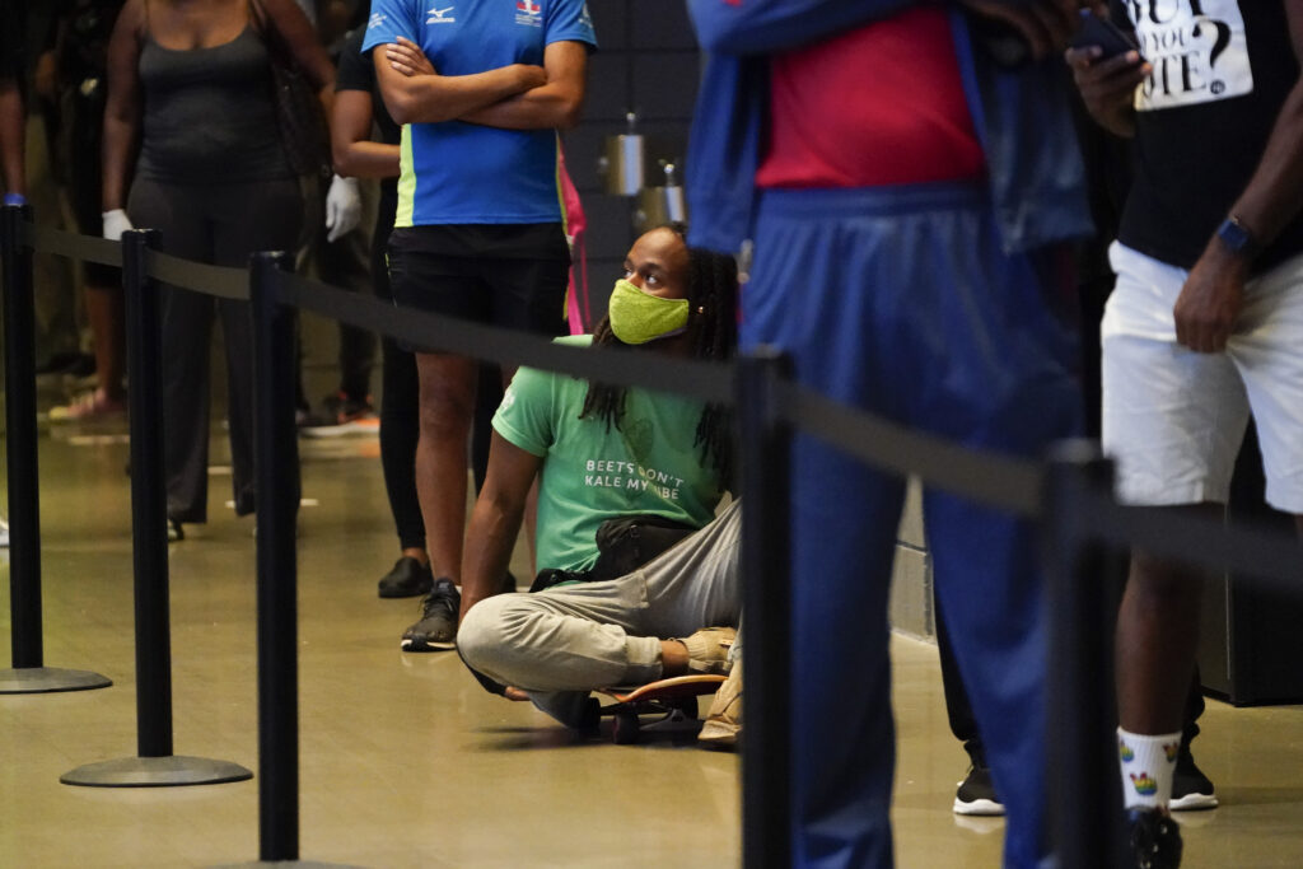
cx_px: 652
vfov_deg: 5.6
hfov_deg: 8.3
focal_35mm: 247
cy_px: 434
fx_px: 8941
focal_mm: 247
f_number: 5.6
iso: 12800
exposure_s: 1/200
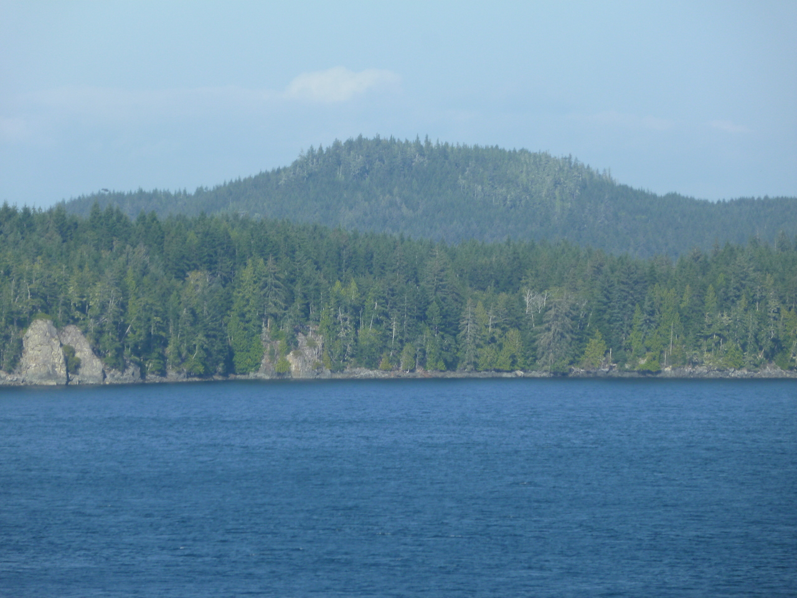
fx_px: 4605
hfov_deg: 9.9
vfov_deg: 7.4
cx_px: 398
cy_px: 299
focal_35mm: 200
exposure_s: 1/200
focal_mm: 36
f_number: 5.9
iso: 80
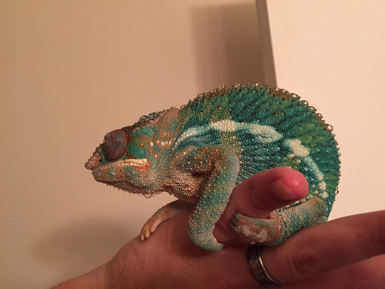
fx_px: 323
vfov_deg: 48.2
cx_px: 192
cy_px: 144
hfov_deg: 61.7
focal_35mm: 29
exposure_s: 1/30
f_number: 2.2
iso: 125
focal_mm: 4.15
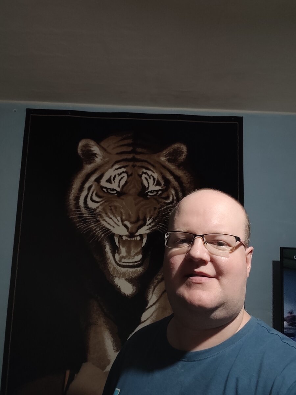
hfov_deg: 53.1
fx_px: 296
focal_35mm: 26
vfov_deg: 67.3
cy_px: 198
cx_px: 148
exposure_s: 1/25
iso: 250
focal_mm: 2.23
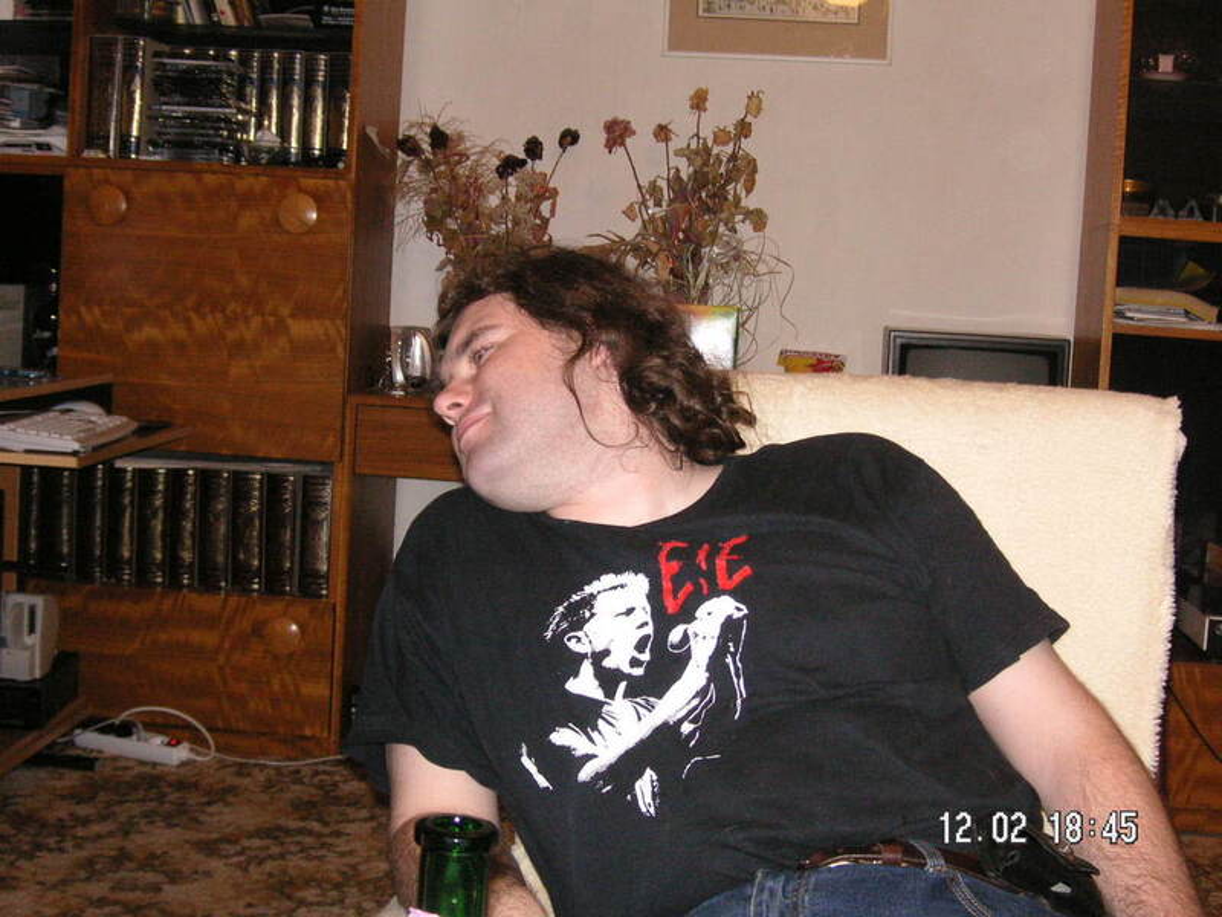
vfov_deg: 27.5
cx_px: 611
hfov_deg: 36.2
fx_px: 1871
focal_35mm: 53
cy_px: 458
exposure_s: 1/45
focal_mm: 8.9
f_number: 3.6
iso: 160
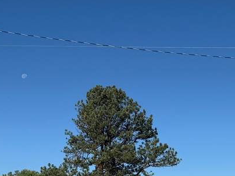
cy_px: 236
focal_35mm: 76
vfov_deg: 18.0
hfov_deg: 25.0
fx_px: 516
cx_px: 208
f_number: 1.78
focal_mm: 6.76
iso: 100
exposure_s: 1/8130
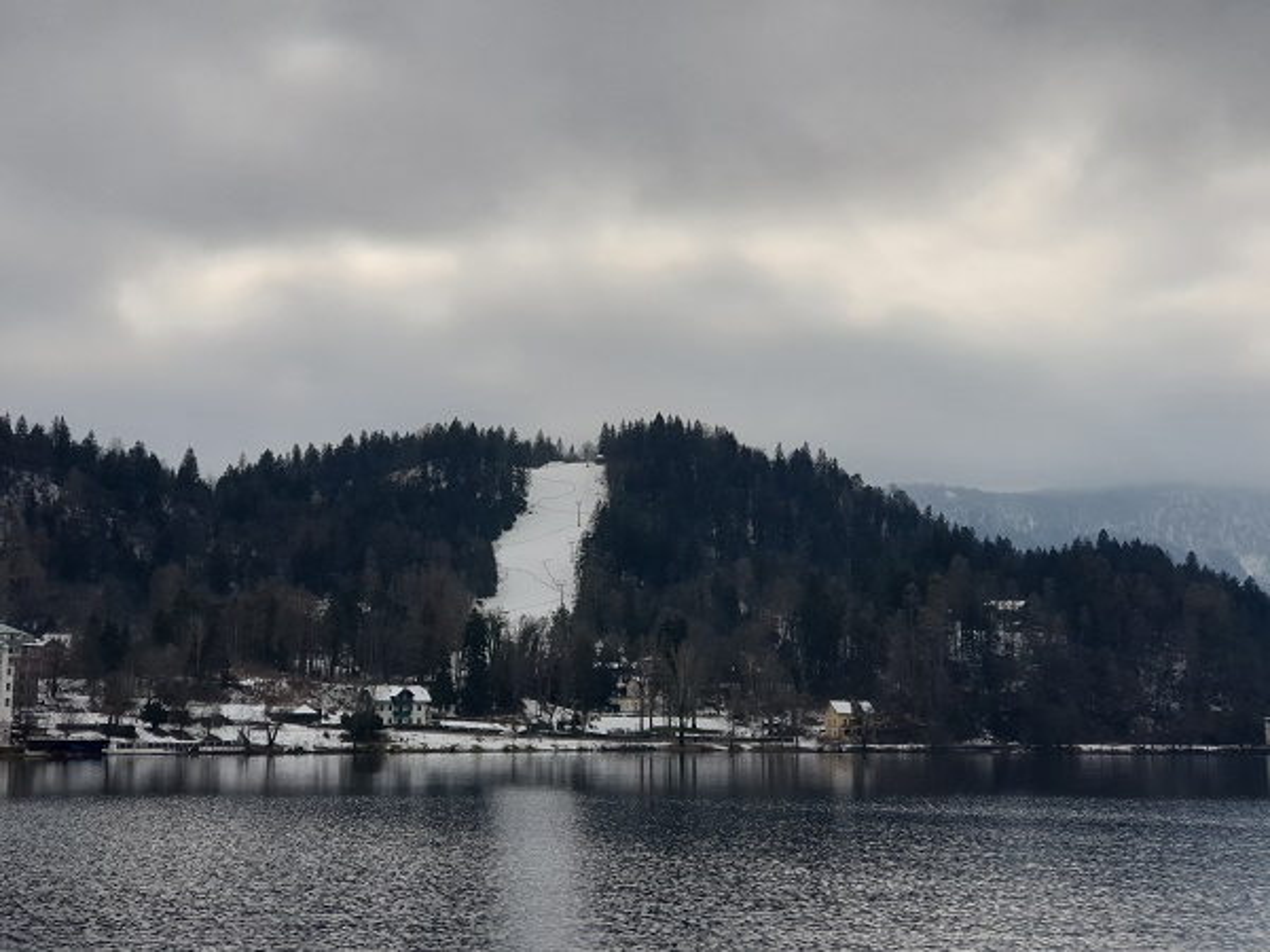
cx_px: 635
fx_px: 1908
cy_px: 476
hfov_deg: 36.8
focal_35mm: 52
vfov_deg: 28.0
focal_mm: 6
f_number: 2.4
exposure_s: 1/1133
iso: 100
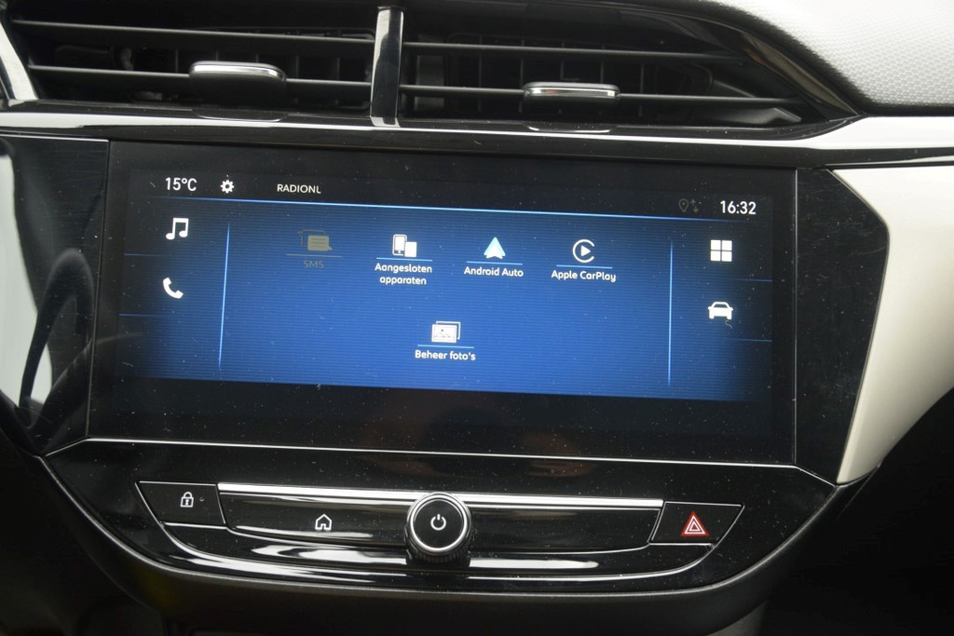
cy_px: 318
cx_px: 477
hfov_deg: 43.6
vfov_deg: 29.9
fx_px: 1193
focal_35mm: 45
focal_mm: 30
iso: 720
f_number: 4.2
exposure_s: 1/60
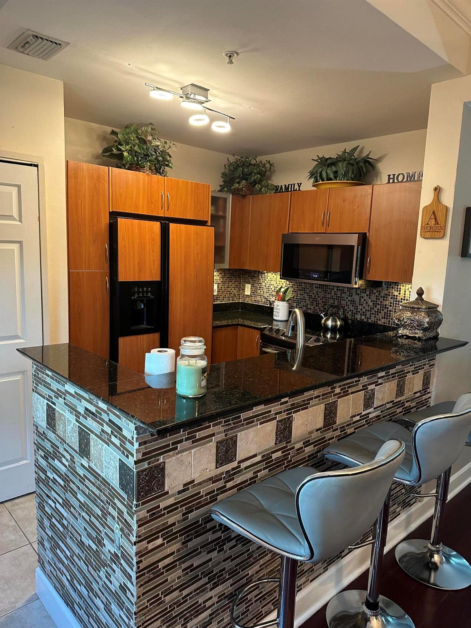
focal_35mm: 24
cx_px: 236
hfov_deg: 56.8
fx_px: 435
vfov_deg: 71.6
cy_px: 314
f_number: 1.78
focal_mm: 6.86
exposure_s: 1/60
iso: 320
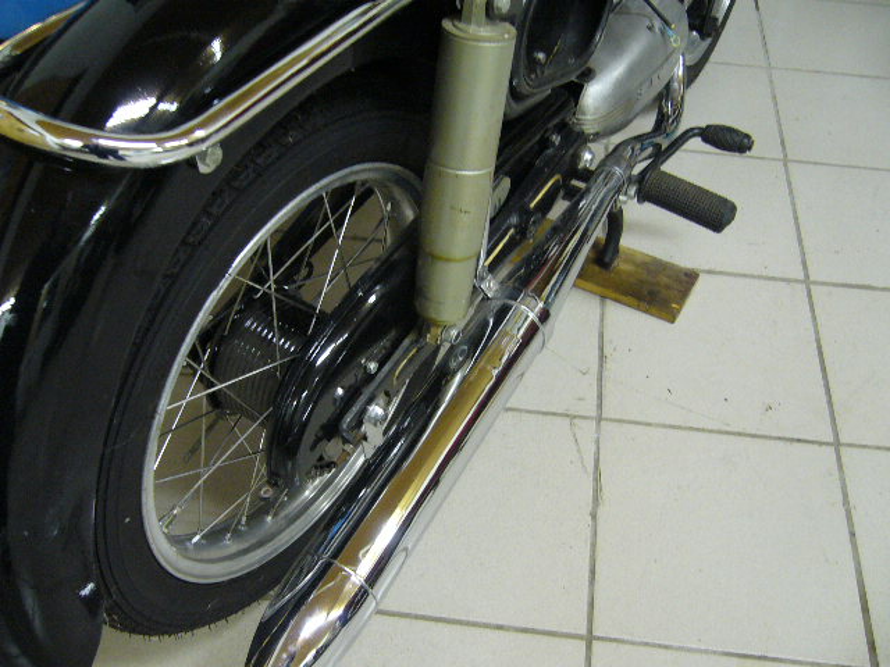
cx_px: 445
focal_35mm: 35
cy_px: 334
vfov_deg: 40.7
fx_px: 900
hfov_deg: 52.6
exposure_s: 1/8
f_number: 2.8
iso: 200
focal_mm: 5.8
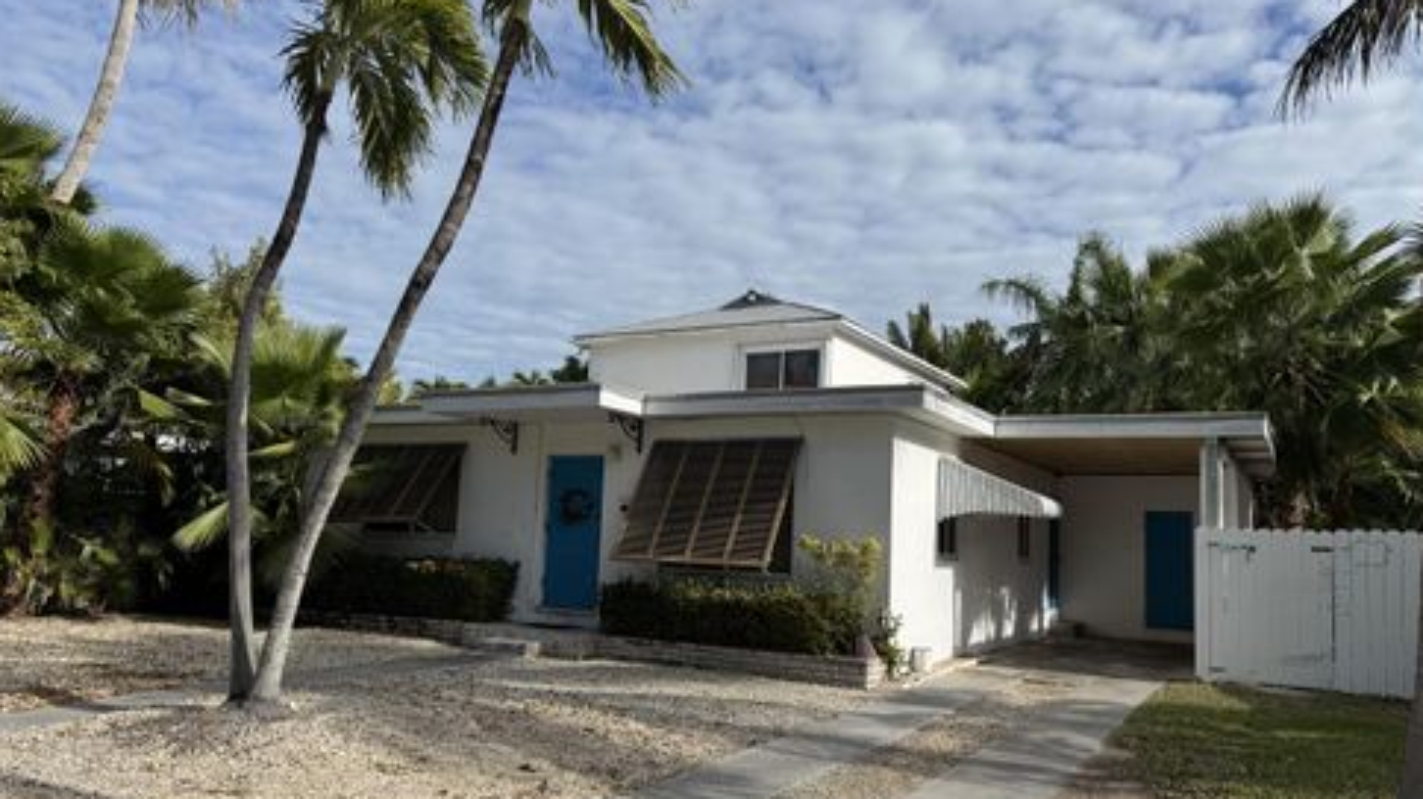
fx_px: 1019
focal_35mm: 27
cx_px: 729
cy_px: 442
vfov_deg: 42.8
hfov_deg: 69.9
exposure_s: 1/5814
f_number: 1.78
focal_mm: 6.76
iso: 80
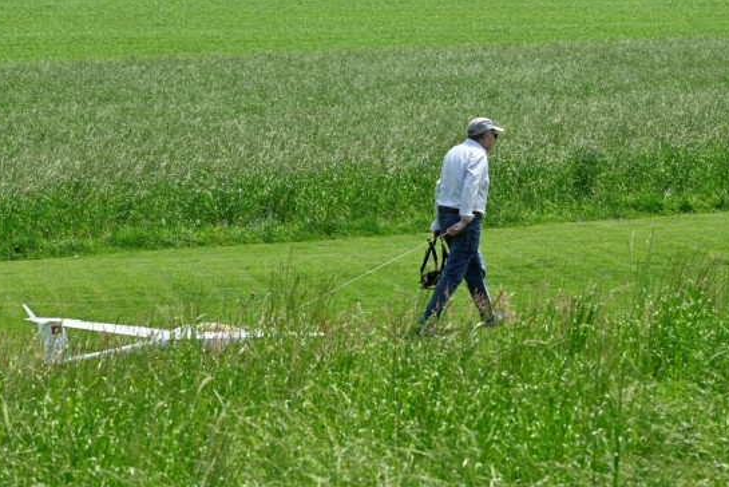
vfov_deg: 6.9
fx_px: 4011
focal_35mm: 198
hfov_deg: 10.4
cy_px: 221
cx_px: 345
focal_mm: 120
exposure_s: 1/800
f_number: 8
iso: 320
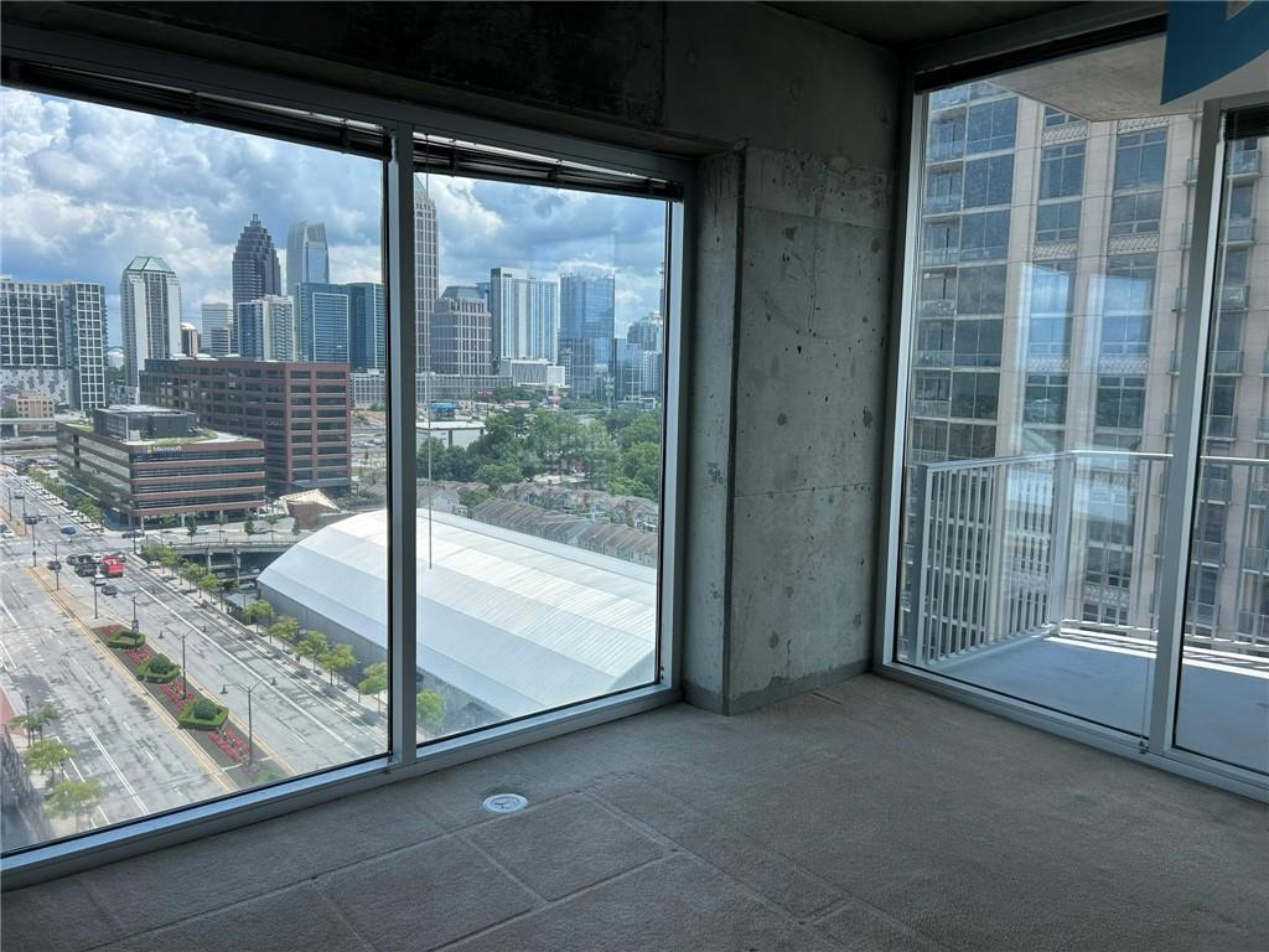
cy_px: 476
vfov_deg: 53.1
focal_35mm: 26
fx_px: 953
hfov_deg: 67.3
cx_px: 634
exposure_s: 1/1645
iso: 50
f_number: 1.5
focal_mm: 5.7
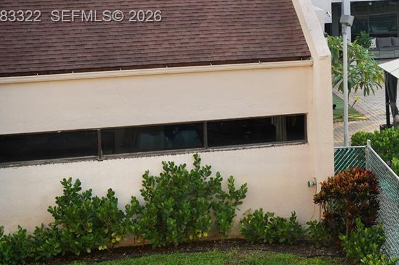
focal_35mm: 106
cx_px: 477
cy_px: 17
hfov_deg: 18.3
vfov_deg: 12.8
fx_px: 1174
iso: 160
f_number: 4
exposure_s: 1/160
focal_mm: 41
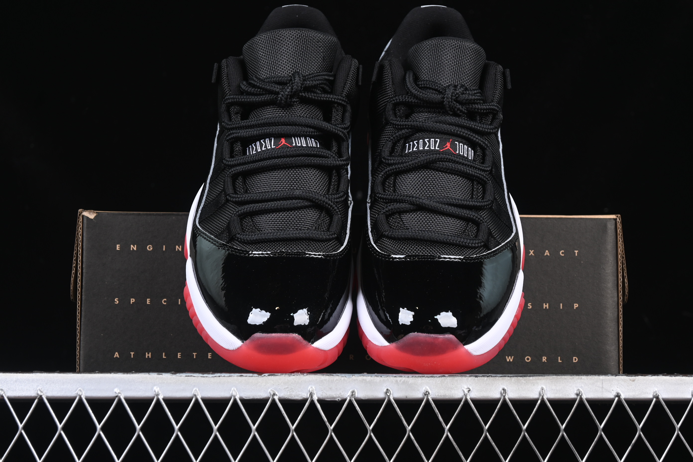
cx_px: 346
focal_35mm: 75
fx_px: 1444
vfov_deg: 18.2
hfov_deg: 27.0
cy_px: 231
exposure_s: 1/60
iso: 160
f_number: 6.3
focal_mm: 50
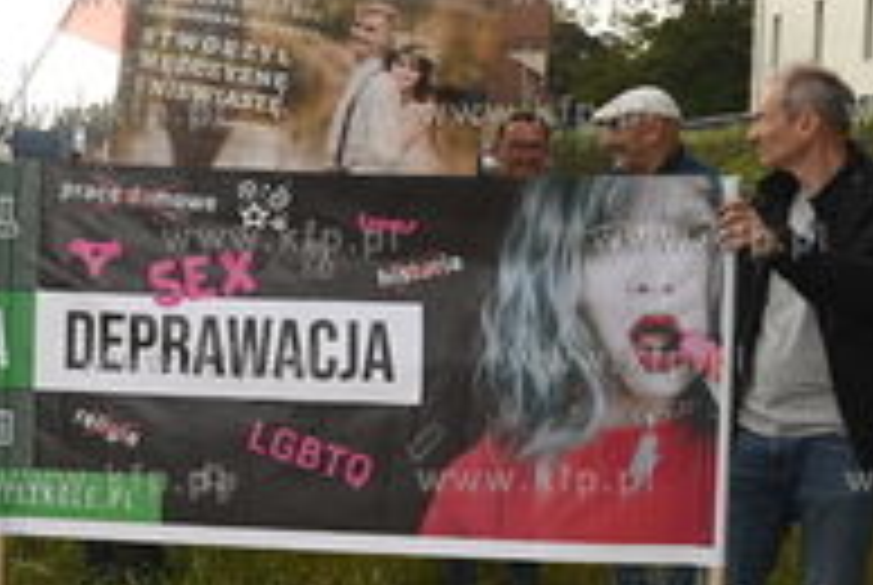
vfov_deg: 19.0
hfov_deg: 26.6
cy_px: 299
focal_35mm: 72
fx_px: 1749
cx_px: 9
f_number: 10
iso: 200
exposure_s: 1/200
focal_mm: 35
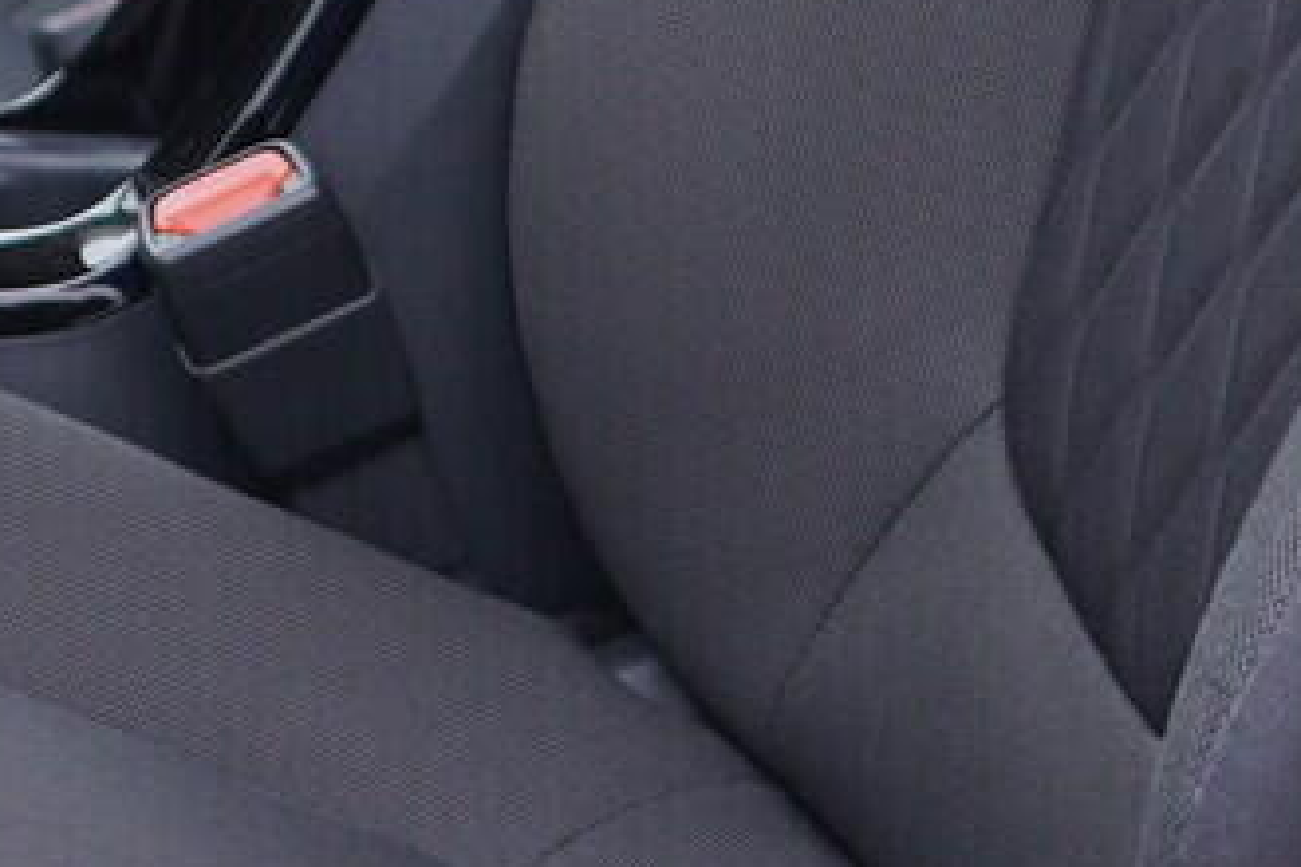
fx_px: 5673
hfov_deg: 12.6
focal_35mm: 157
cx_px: -477
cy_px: -564
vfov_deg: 8.5
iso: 160
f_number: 2.8
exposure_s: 1/40
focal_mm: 24
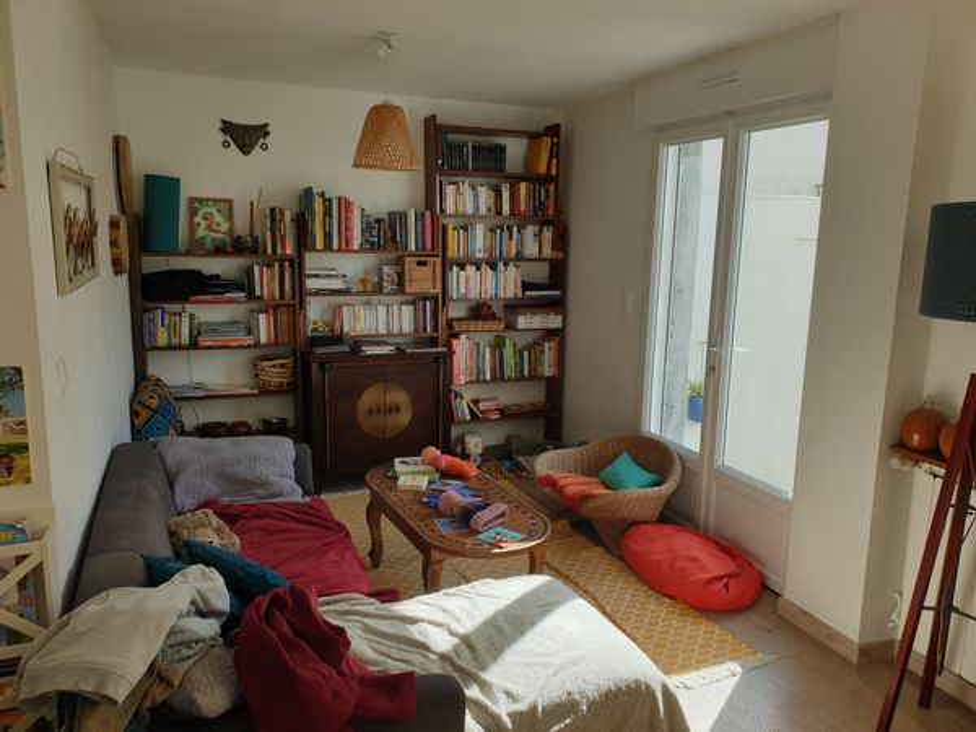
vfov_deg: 53.1
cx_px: 488
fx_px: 733
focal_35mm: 26
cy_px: 366
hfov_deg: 67.3
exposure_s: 1/301
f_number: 2.4
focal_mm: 4.3
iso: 50
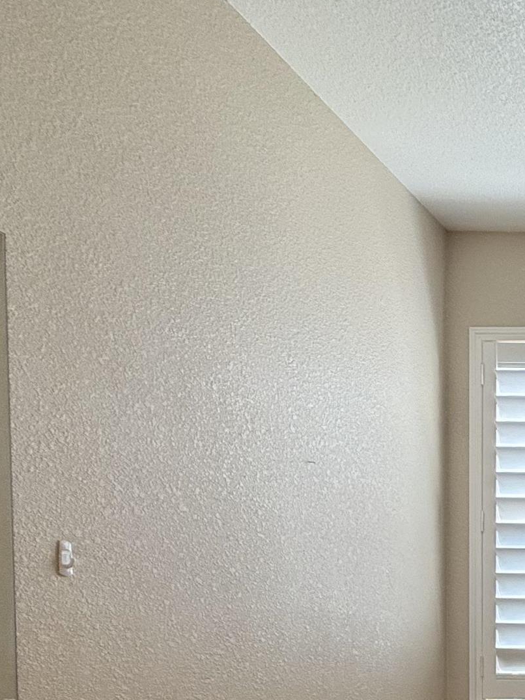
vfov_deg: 40.4
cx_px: 872
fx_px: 809
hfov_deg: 23.9
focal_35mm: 40
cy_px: 714
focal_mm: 2.22
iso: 64
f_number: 2.2
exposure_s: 1/122
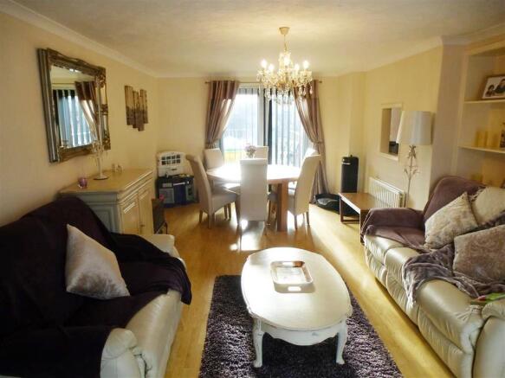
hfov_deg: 71.6
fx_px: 350
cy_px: 189
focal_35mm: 24
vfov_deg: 56.8
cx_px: 252
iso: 320
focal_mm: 4.3
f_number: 3.3
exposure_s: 1/60
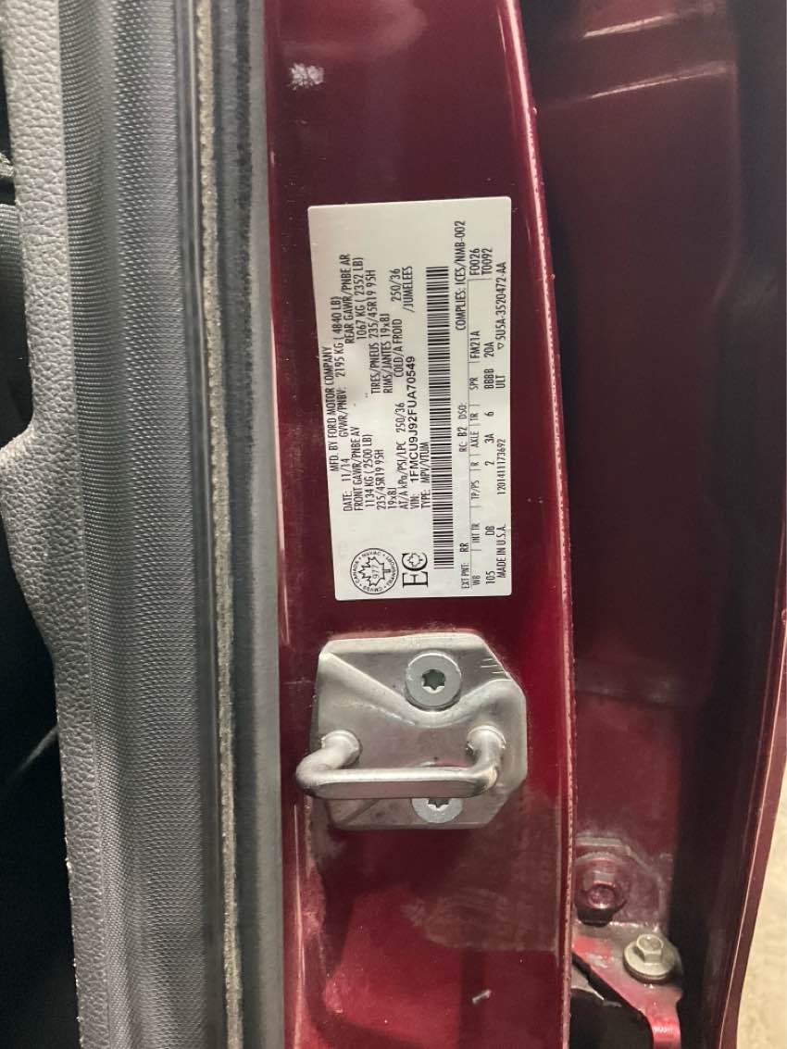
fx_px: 879
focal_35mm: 29
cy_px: 524
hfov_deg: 48.2
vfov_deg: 61.7
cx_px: 394
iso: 400
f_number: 1.8
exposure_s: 1/30
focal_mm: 3
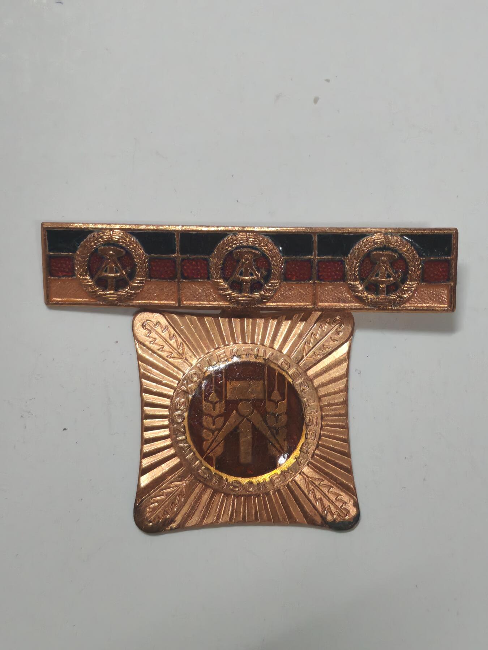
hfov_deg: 21.6
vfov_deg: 28.6
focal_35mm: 68
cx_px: 244
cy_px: 325
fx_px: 1278
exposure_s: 1/33
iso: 640
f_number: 1.95
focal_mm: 5.52
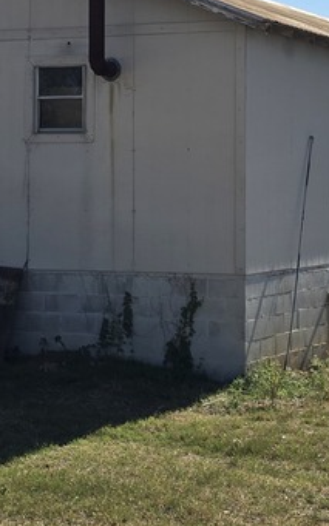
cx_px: 247
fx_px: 1478
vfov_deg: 20.0
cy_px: 117
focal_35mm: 103
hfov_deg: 12.7
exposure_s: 1/1222
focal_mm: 6.3
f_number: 1.7
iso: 12
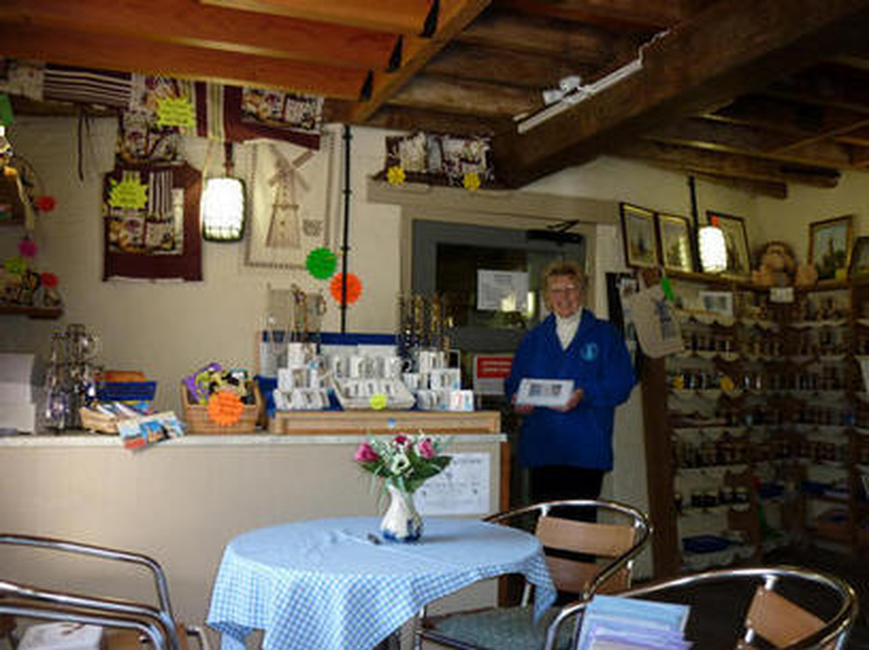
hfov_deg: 55.4
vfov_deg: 42.9
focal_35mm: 33
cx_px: 434
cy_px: 325
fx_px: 827
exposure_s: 1/30
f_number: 2.8
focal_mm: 5.5
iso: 100
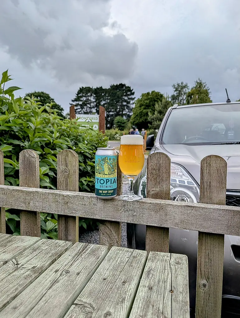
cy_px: 159
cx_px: 120
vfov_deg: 71.5
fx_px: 221
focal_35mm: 24
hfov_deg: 56.9
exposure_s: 1/648
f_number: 1.68
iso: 21
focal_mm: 6.9
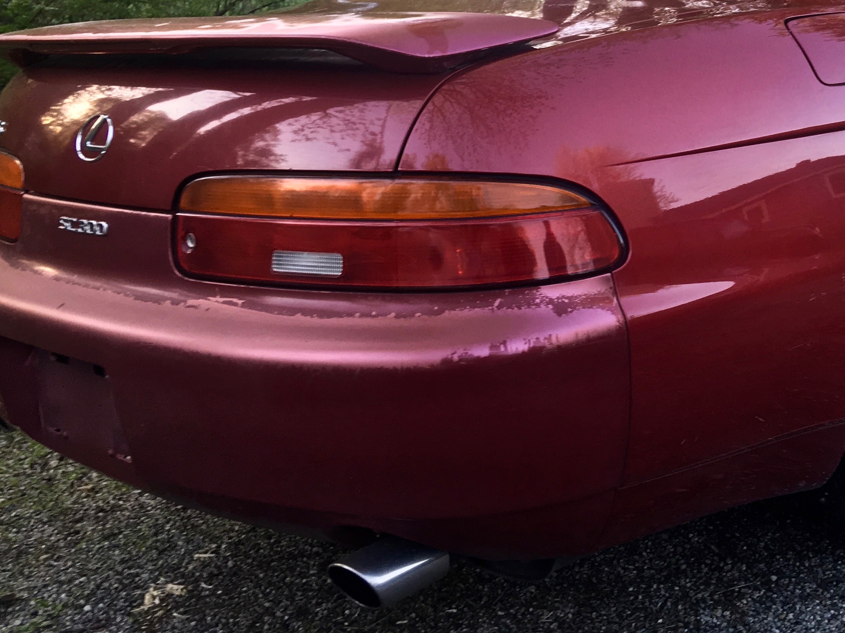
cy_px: 36
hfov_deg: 33.6
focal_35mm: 55
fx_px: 1342
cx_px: 710
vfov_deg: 25.5
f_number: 2.2
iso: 32
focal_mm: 4.15
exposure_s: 1/60
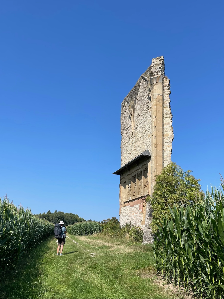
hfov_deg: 53.1
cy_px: 150
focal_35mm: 26
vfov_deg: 67.3
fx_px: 224
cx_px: 112
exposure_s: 1/3401
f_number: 1.6
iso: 32
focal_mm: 4.2
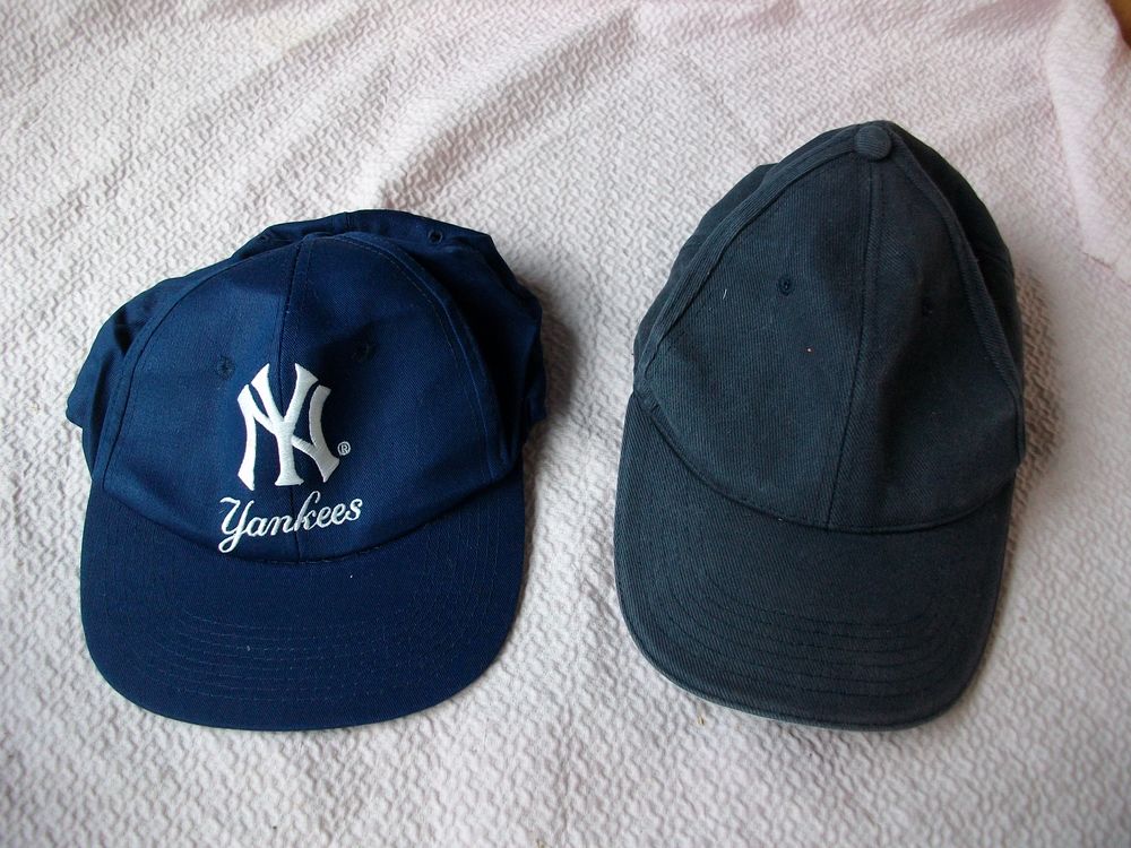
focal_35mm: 32
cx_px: 566
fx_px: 1046
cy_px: 424
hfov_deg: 56.8
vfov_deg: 44.2
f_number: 2.9
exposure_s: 1/40
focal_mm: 5.7
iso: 153
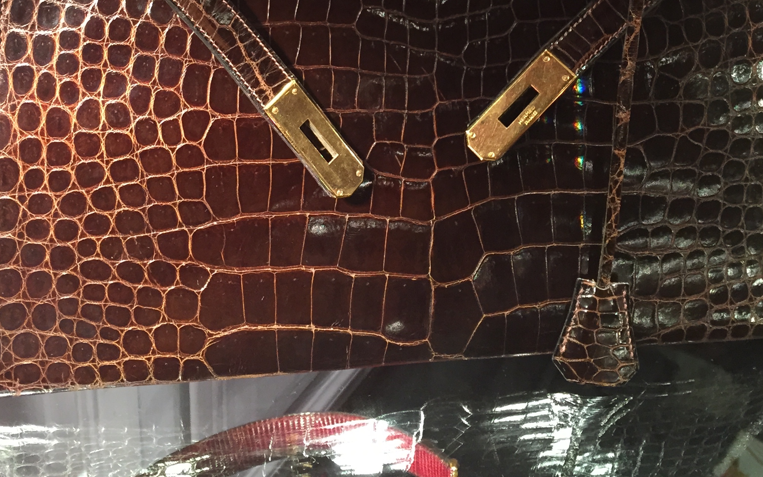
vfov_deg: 24.3
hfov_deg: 40.3
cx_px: 398
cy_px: -34
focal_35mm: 50
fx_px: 1040
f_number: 2.2
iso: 125
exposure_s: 1/30
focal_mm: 4.15
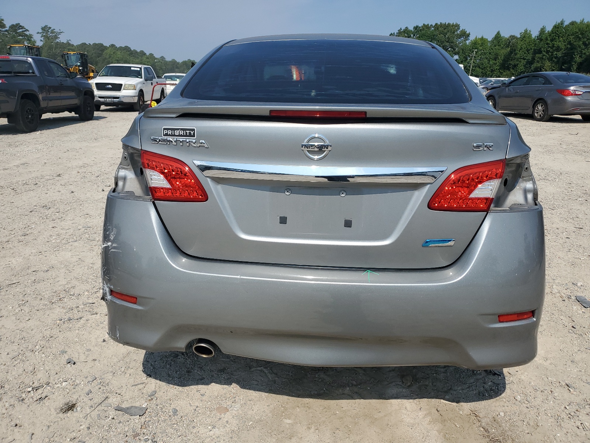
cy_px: 222
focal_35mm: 26
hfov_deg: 67.3
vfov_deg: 53.1
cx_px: 295
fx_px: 443
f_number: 1.5
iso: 50
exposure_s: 1/5000
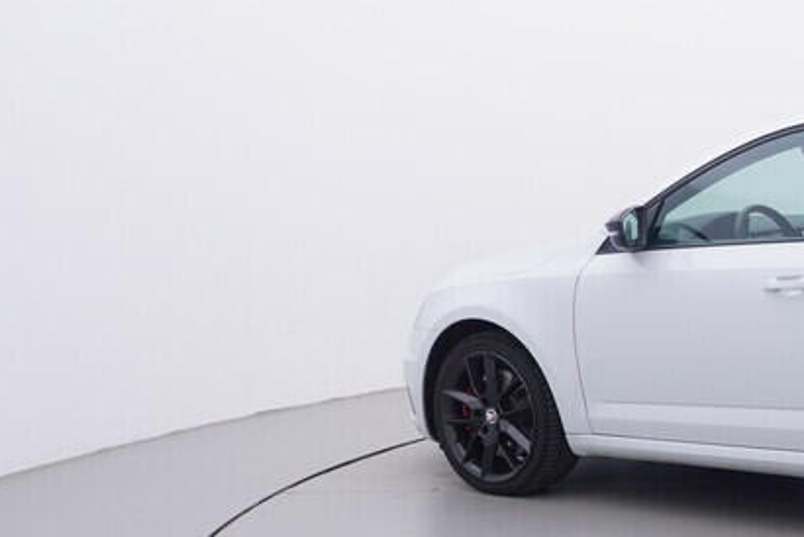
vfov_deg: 24.1
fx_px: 1257
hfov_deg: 30.7
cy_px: 314
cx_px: 933
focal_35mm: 56
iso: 200
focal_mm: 15
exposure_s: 1/80
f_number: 5
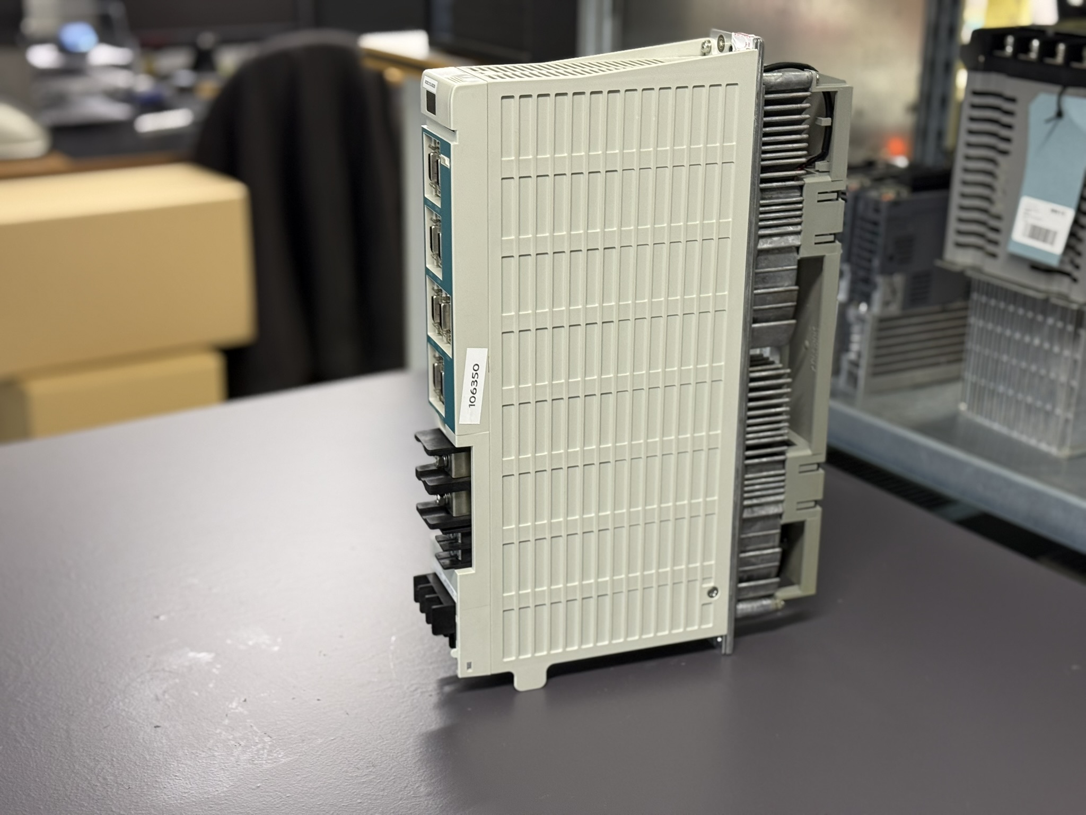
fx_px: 1506
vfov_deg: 30.3
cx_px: 543
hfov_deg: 39.7
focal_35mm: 48
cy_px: 408
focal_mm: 6.76
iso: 160
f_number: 1.78
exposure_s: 1/50
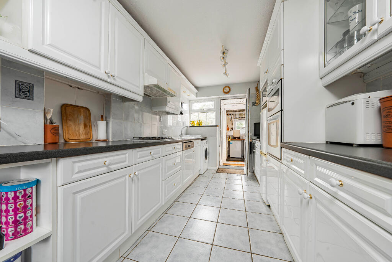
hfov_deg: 112.6
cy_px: 131
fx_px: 131
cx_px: 196
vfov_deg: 90.0
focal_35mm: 12
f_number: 9
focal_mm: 12
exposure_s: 1/5
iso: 320
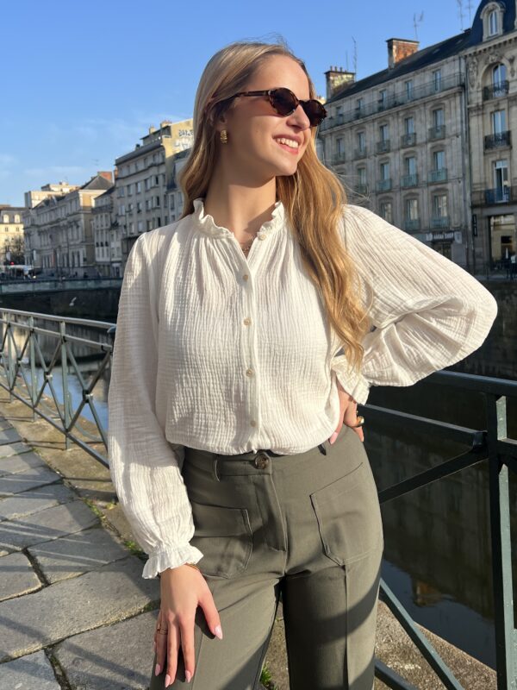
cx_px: 258
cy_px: 345
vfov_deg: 67.3
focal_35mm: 26
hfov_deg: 53.1
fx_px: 518
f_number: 1.5
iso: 50
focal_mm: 5.7
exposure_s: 1/2695
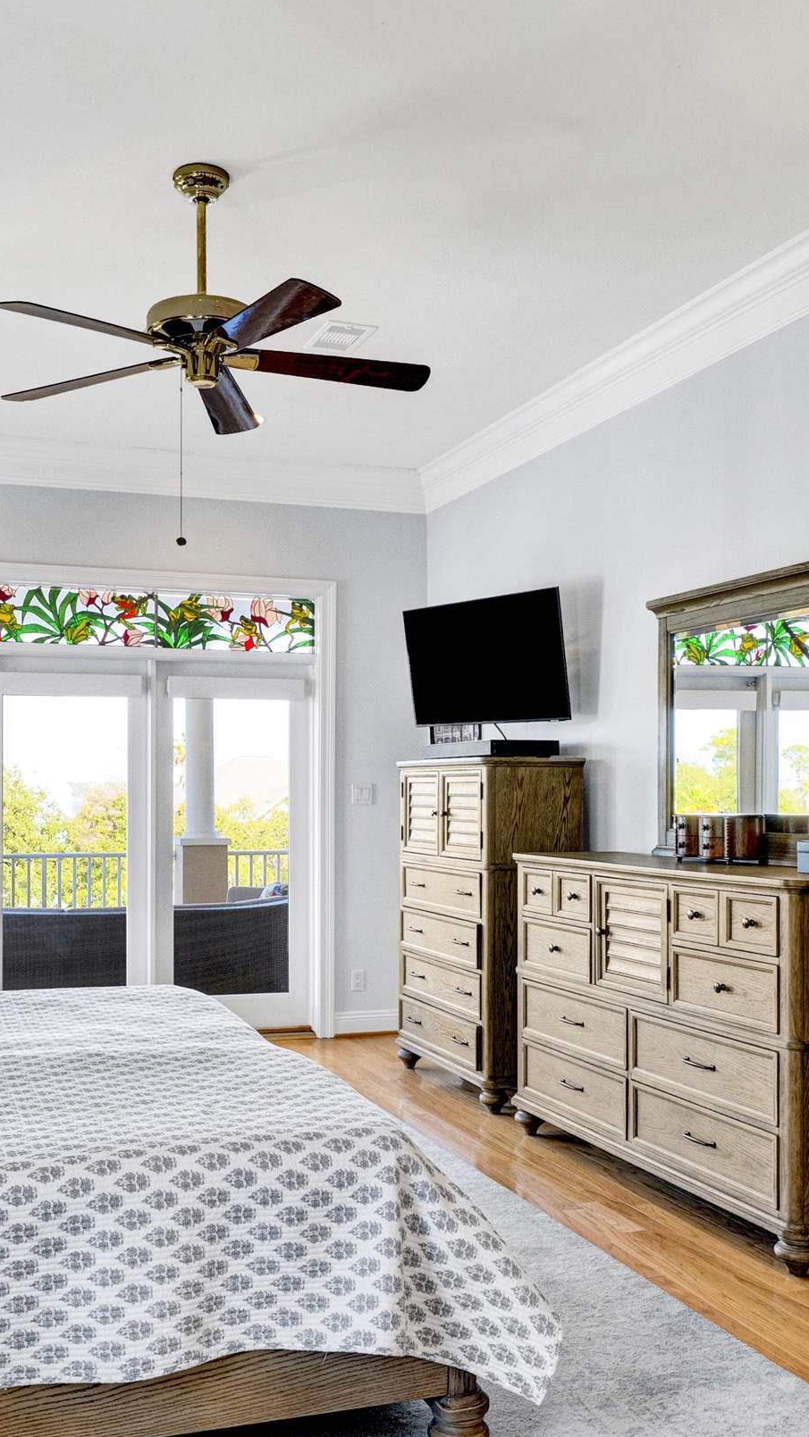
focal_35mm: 33
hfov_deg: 35.4
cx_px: 296
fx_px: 1259
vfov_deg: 59.3
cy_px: 803
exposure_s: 1/20
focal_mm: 16.5
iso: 500
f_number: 11
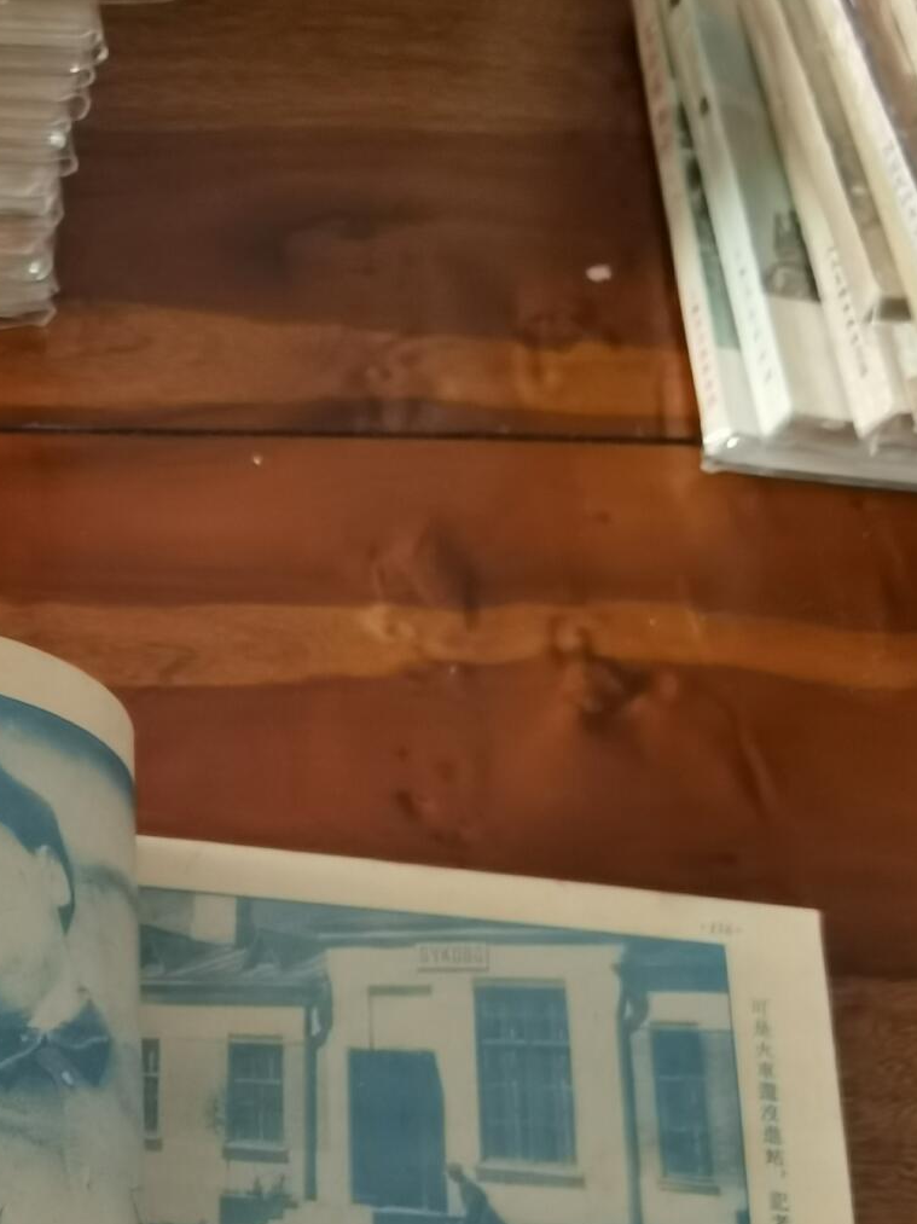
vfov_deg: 38.3
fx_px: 1696
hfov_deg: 29.8
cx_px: 238
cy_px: 967
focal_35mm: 48
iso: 250
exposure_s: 1/30
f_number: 2.2
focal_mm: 2.26
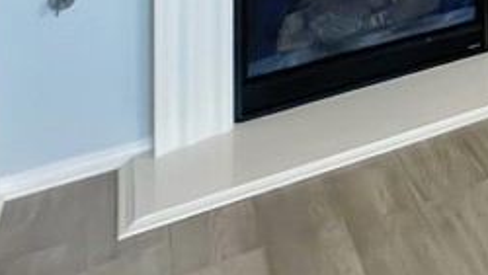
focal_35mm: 58
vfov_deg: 15.7
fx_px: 751
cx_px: 917
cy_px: -298
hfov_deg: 20.9
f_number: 1.8
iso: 160
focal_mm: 1.57
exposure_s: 1/120
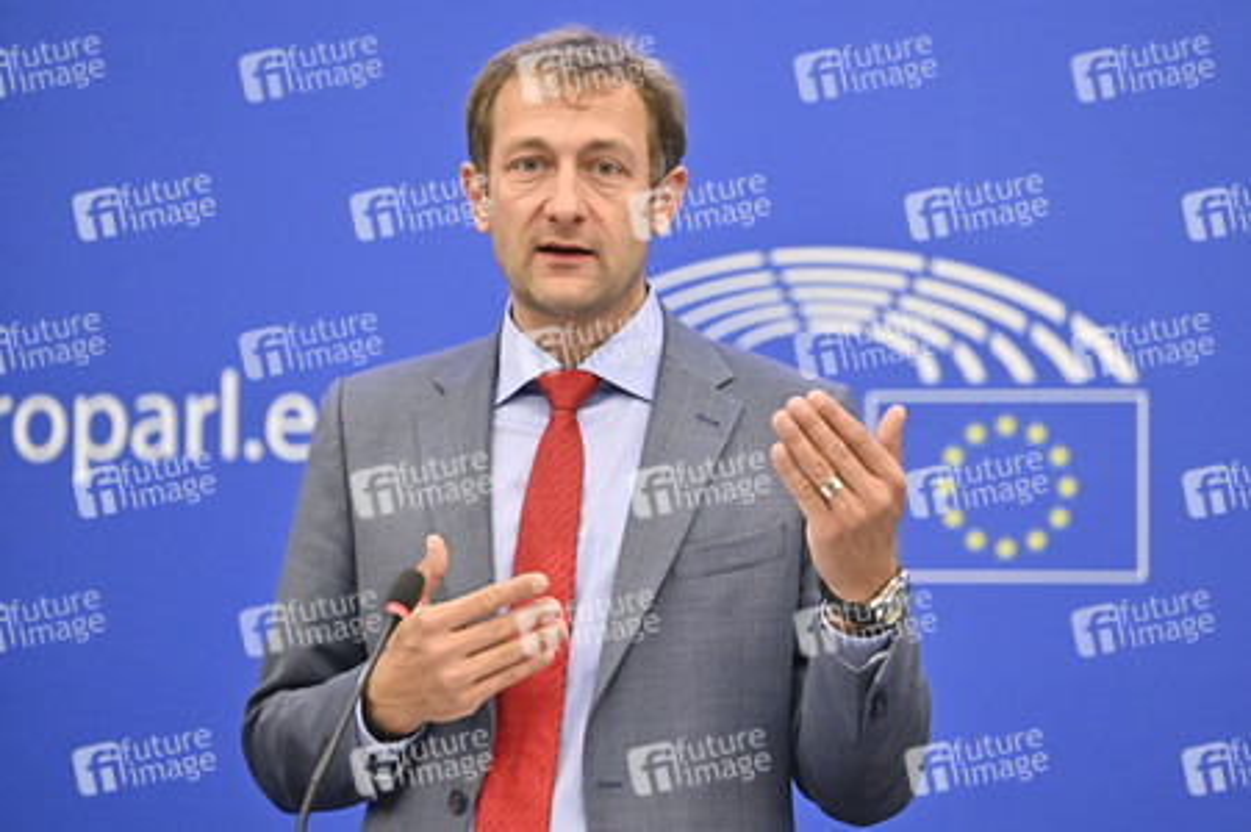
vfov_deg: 9.4
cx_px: 626
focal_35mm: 145
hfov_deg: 14.2
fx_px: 5035
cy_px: 416
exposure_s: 1/800
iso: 5000
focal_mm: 145
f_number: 2.8
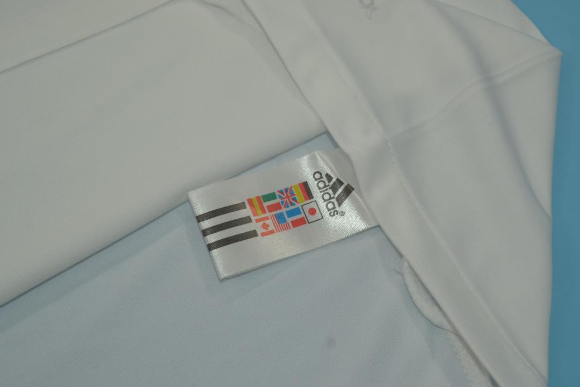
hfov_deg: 41.1
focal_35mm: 48
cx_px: 290
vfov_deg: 28.1
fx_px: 773
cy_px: 194
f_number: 7.1
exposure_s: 1/100
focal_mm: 32
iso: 200
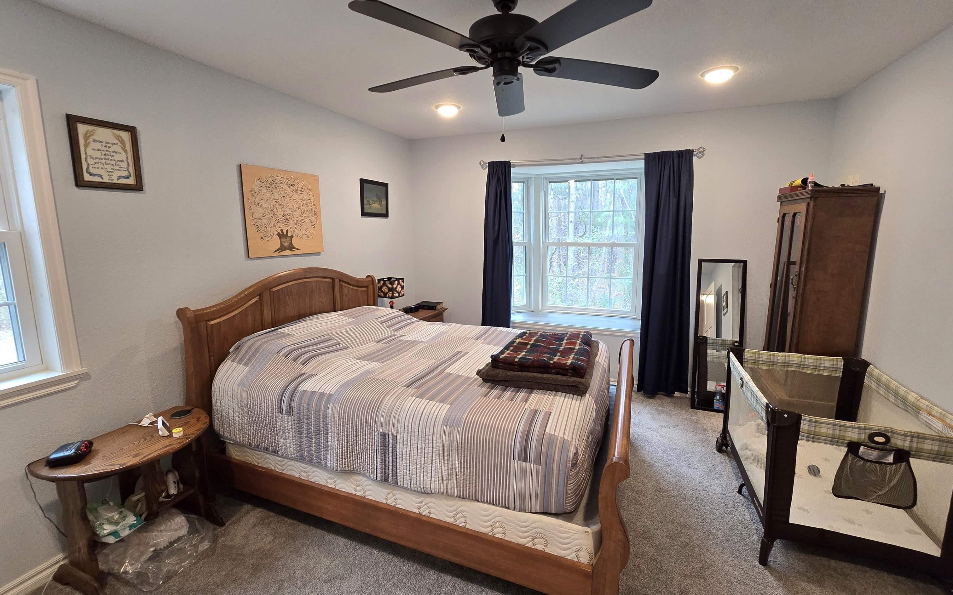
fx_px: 364
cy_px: 288
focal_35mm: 14
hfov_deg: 105.3
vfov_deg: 78.6
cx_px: 480
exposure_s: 1/60.2
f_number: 2.2
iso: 250
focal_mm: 2.2
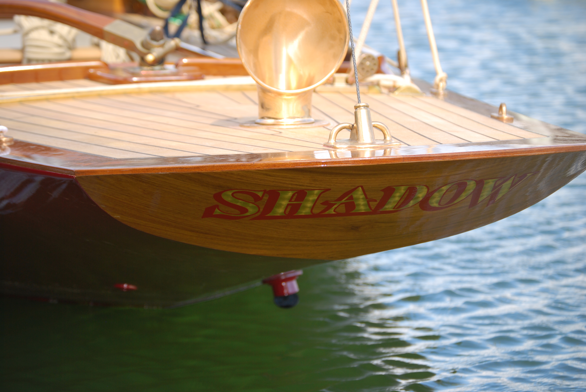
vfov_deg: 10.8
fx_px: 2078
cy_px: 196
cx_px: 293
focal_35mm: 128
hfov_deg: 16.1
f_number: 4.8
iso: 100
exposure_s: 1/200
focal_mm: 85
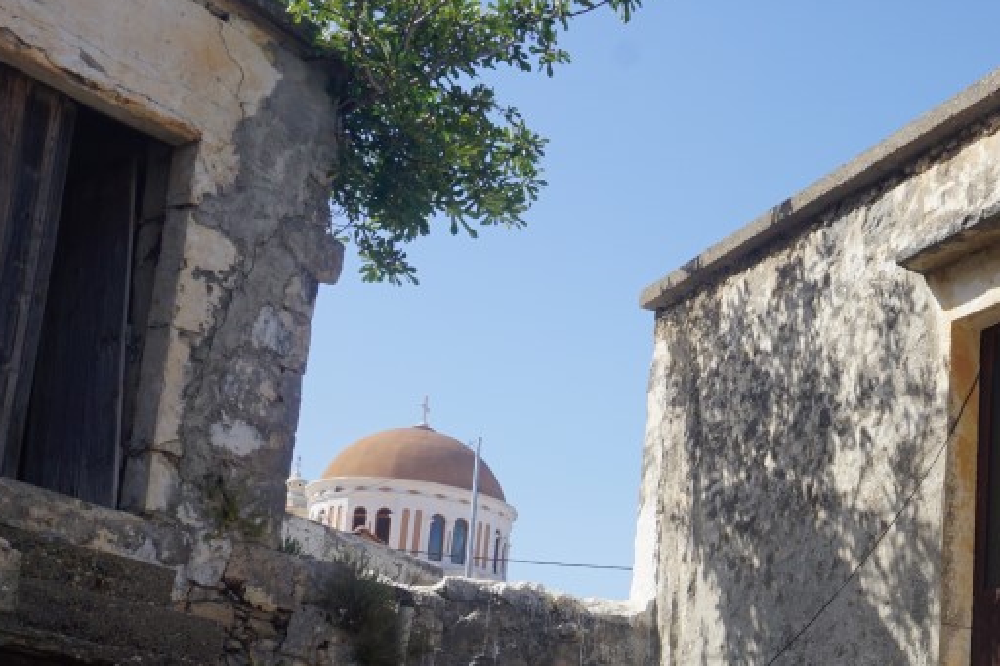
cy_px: 611
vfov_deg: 24.3
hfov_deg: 34.0
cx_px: 973
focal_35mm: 54
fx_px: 1499
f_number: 11
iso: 100
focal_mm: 16
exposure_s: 1/125
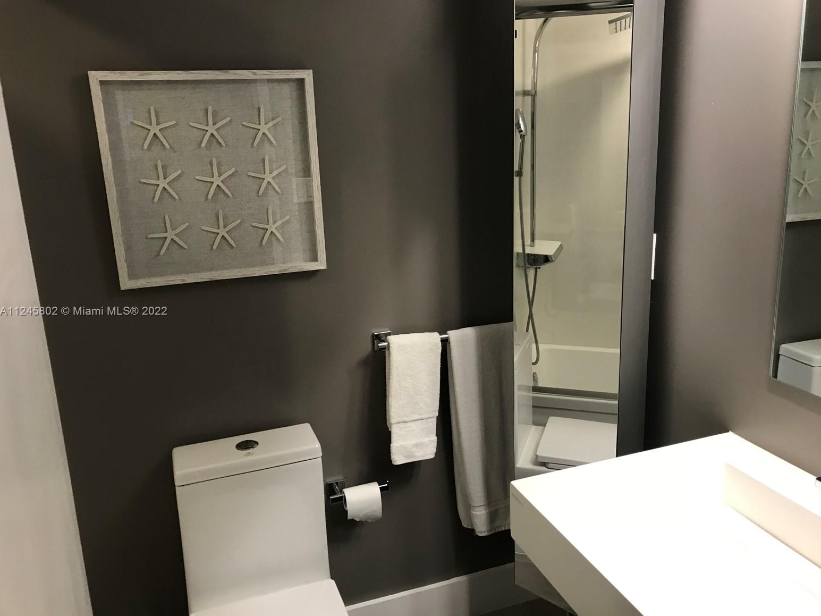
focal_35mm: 29
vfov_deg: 48.2
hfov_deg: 61.6
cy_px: 312
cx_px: 422
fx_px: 688
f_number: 1.8
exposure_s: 1/15
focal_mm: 3.99
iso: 40
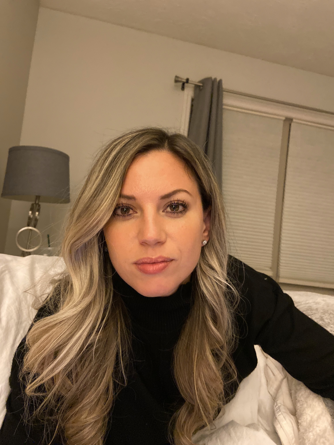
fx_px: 334
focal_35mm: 26
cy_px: 222
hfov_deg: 53.1
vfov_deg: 67.3
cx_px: 167
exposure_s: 1/30
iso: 800
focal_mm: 4.25
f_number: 1.8
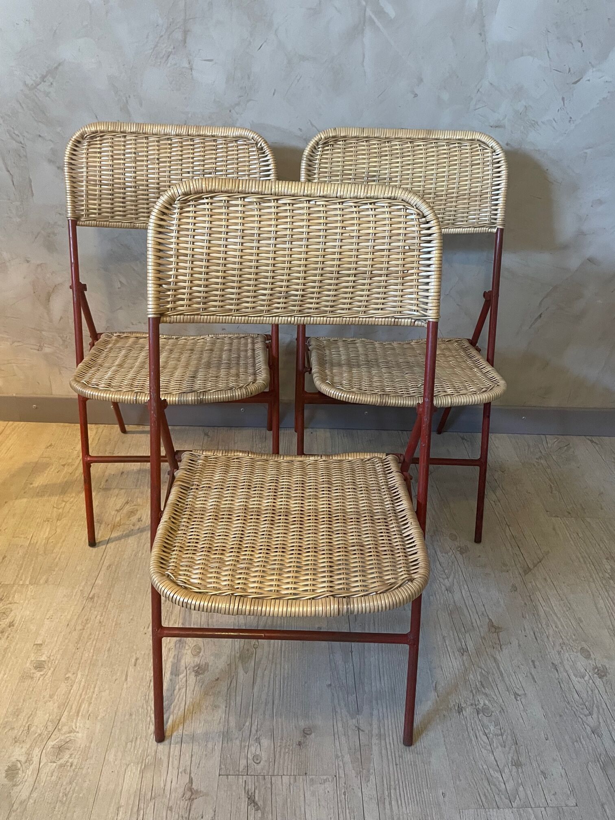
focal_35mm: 26
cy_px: 410
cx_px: 308
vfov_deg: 67.3
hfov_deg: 53.1
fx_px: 616
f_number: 1.6
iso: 400
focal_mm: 4.2
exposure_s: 1/50
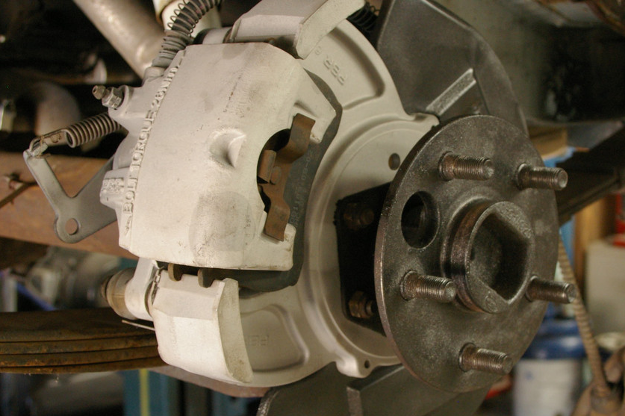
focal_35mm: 69
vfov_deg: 19.7
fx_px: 1197
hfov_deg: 29.3
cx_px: 335
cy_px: 239
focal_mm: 32
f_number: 6.7
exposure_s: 1/45
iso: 800
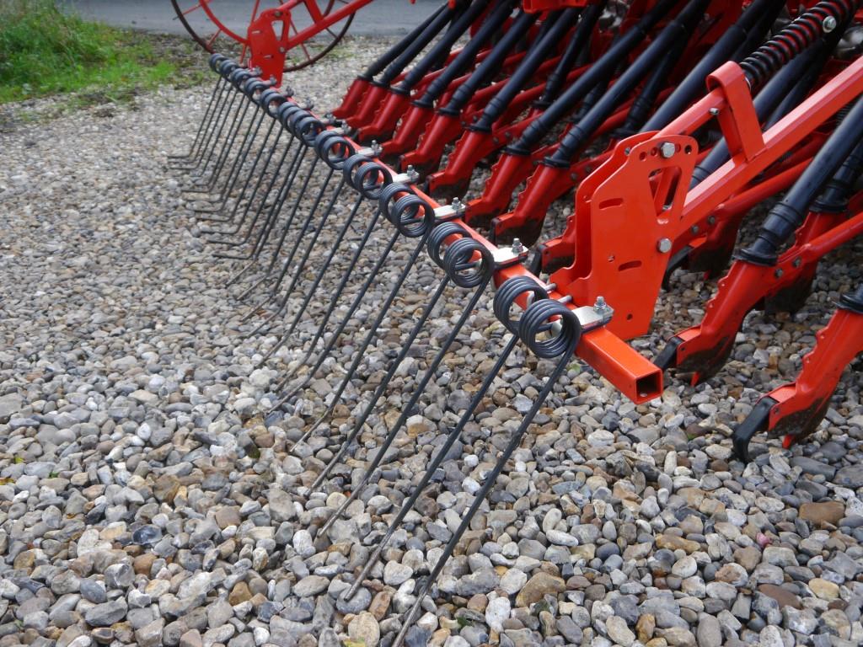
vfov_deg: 41.8
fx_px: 848
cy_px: 324
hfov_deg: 54.0
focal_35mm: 34
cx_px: 432
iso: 160
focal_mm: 17
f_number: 4.5
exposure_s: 1/125
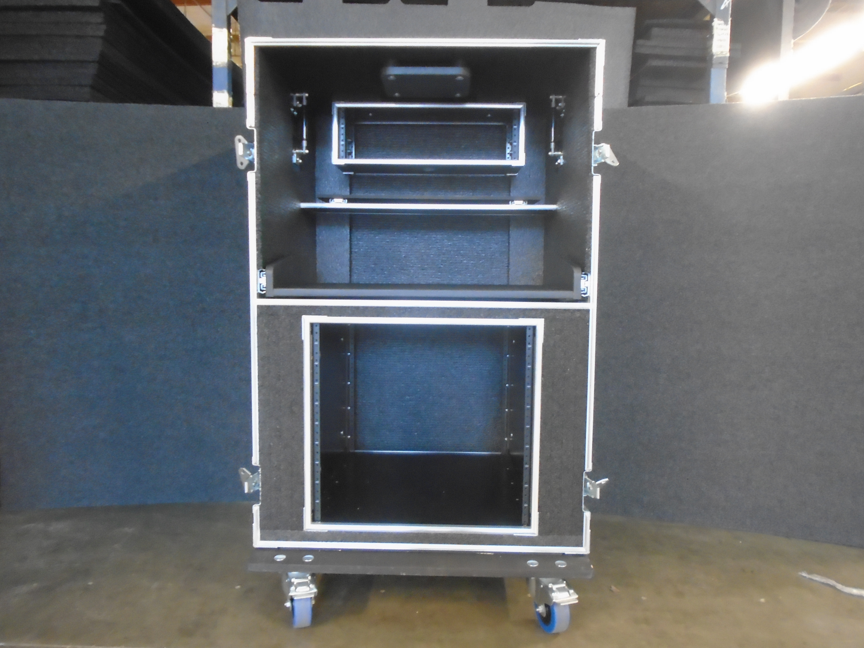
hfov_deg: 67.3
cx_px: 432
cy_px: 324
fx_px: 649
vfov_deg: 53.1
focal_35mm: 26
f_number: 3.2
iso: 640
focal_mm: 4.6
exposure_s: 1/4
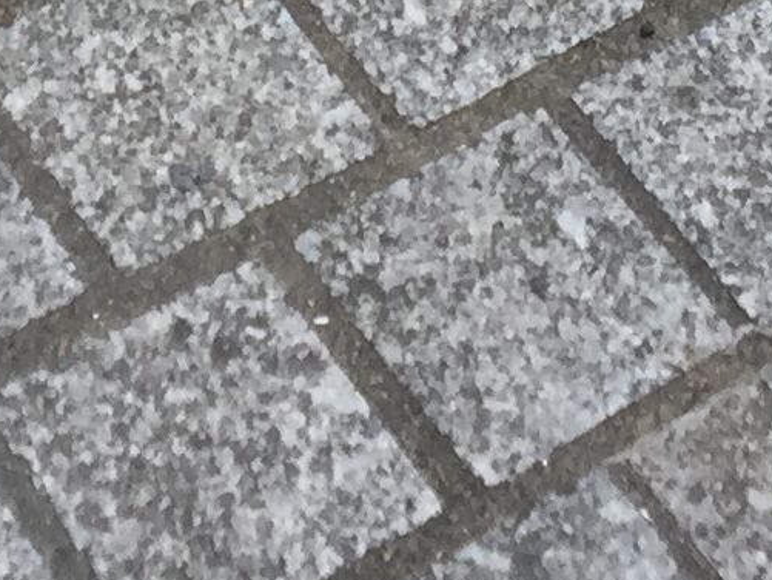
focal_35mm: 189
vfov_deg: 6.9
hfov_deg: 10.4
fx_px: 4216
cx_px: 176
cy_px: -1273
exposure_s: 1/465
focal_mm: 4.15
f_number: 2.2
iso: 32
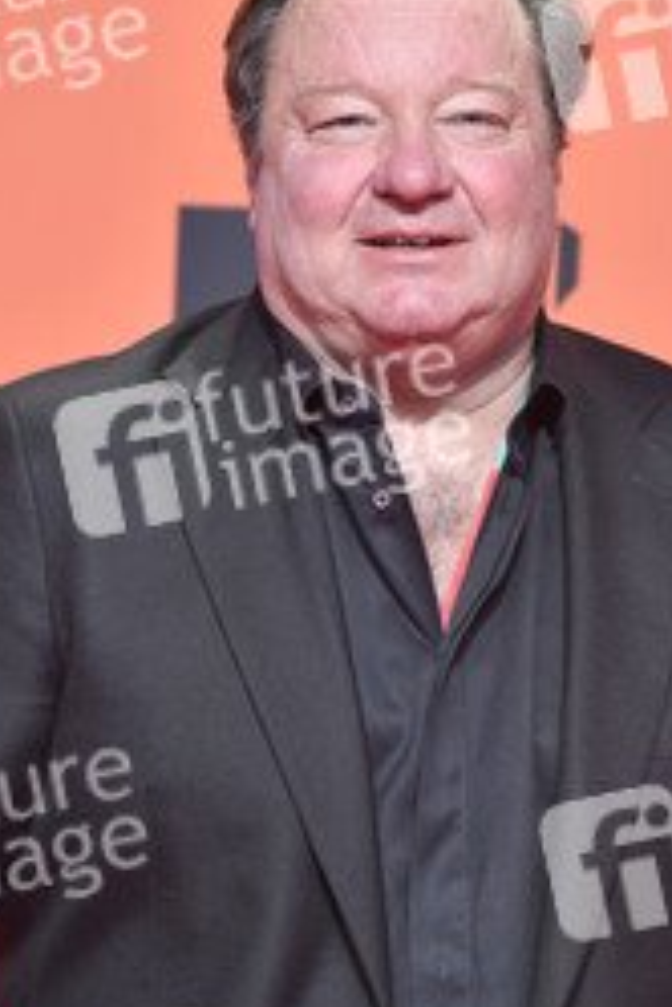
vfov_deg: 8.3
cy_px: 643
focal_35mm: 249
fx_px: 6971
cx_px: 381
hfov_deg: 5.5
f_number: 3.5
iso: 2000
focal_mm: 155
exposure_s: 1/250
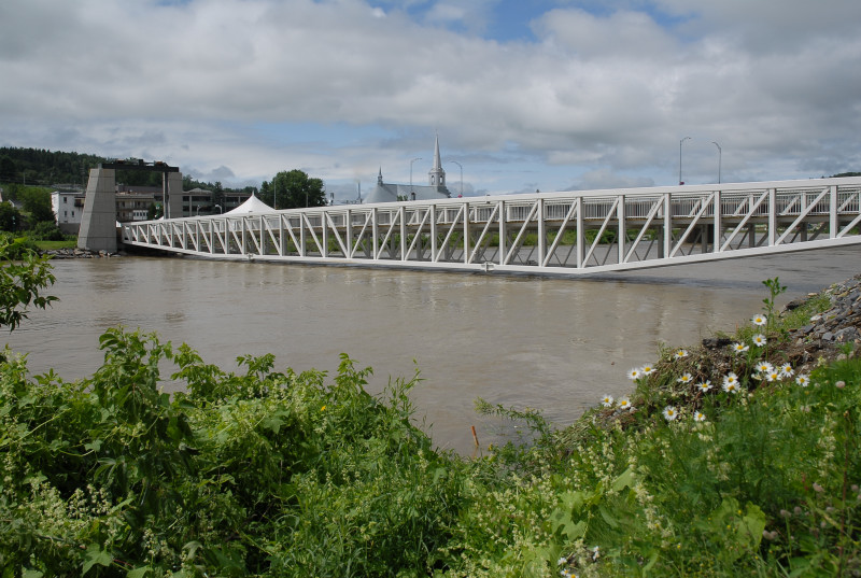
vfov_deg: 40.1
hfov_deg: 57.1
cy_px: 289
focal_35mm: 33
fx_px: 791
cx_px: 430
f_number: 8
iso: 100
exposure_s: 1/400
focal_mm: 22
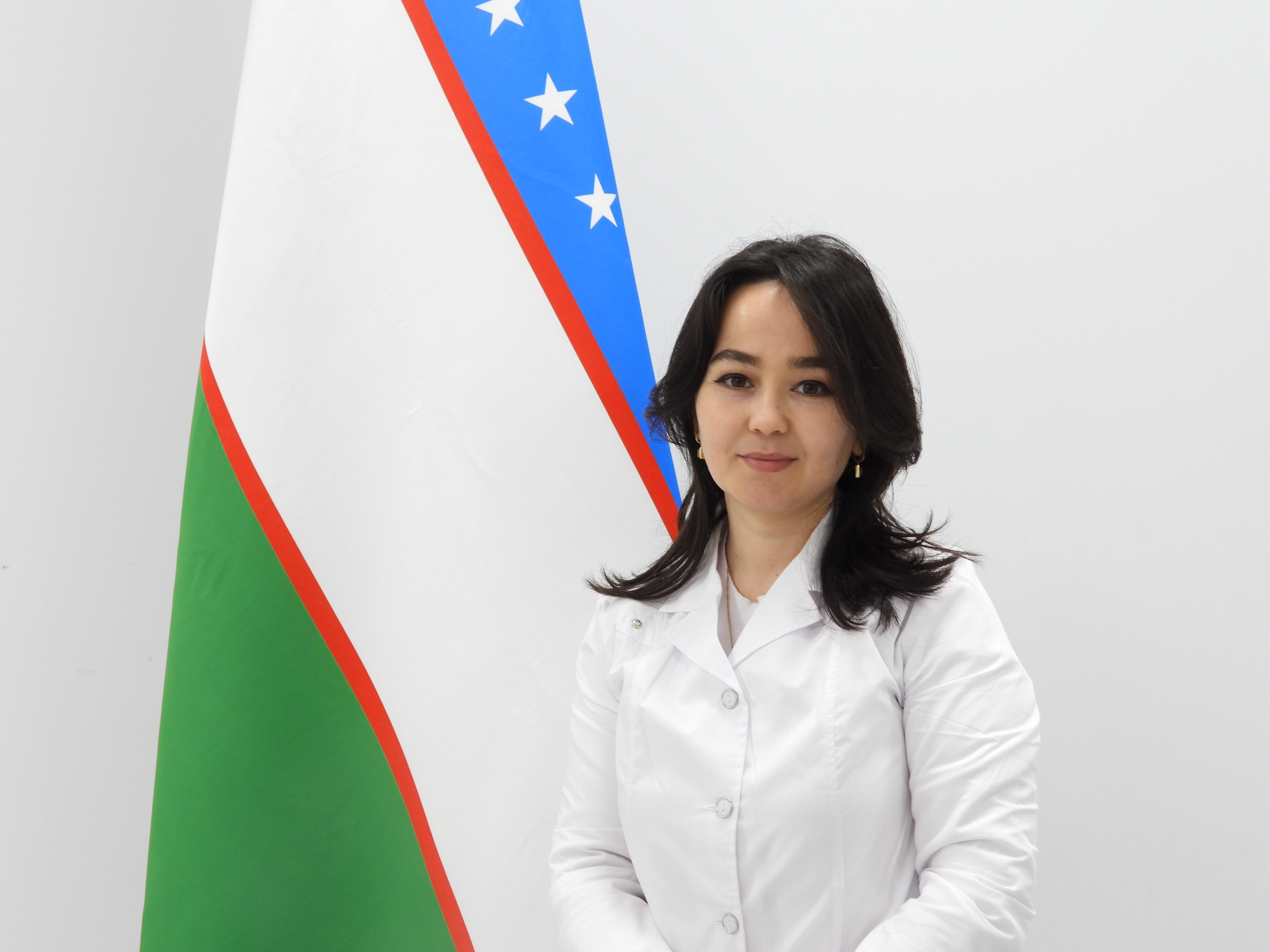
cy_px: 476
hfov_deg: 45.8
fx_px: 1504
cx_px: 635
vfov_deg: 35.1
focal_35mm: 41
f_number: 3.2
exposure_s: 1/30
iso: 180
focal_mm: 7.4
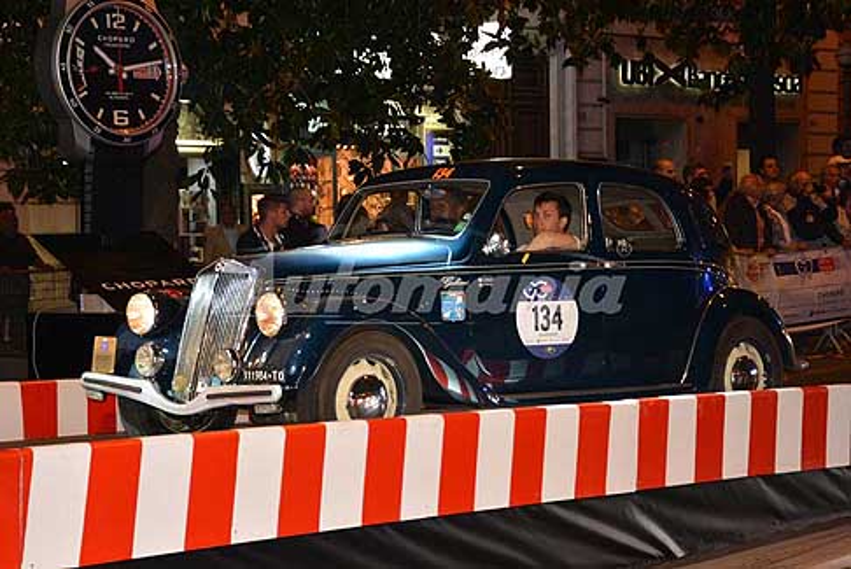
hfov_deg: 27.0
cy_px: 284
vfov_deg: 18.2
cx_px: 426
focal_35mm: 75
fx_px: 1774
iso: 720
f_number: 5
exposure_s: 1/60
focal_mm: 50
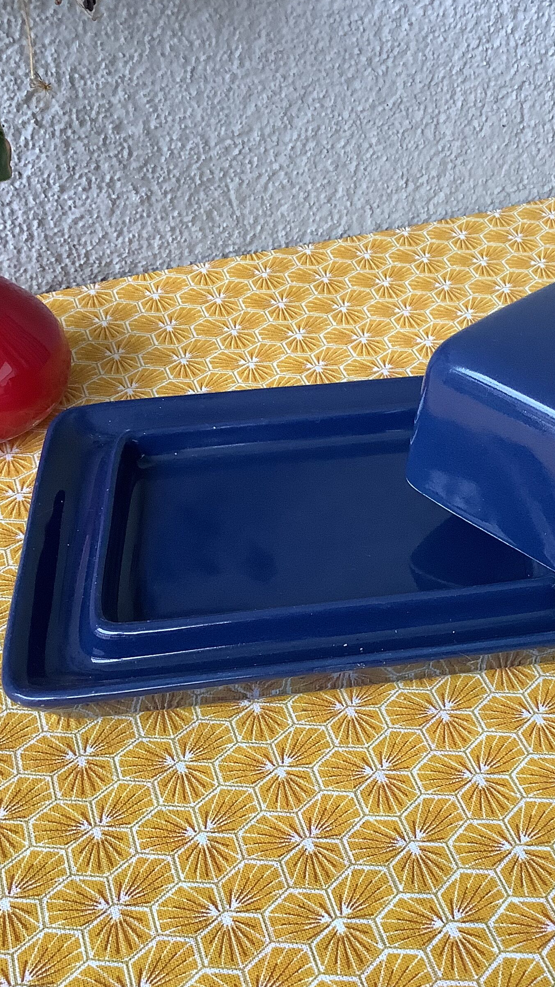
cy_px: 501
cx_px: 500
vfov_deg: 44.6
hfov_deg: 25.2
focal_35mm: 46
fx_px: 1203
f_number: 2.4
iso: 125
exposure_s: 1/60
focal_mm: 3.3
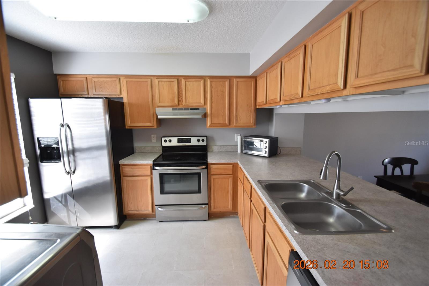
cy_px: 143
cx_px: 214
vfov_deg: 77.3
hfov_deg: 100.4
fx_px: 179
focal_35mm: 15
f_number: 3.5
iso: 800
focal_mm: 10
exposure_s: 1/180
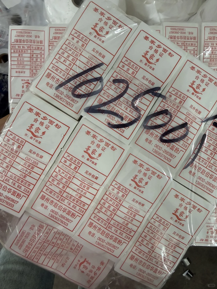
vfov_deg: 71.6
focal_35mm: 24
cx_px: 108
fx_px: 201
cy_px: 144
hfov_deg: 56.8
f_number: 2.2
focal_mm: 2.22
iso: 250
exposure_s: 1/99
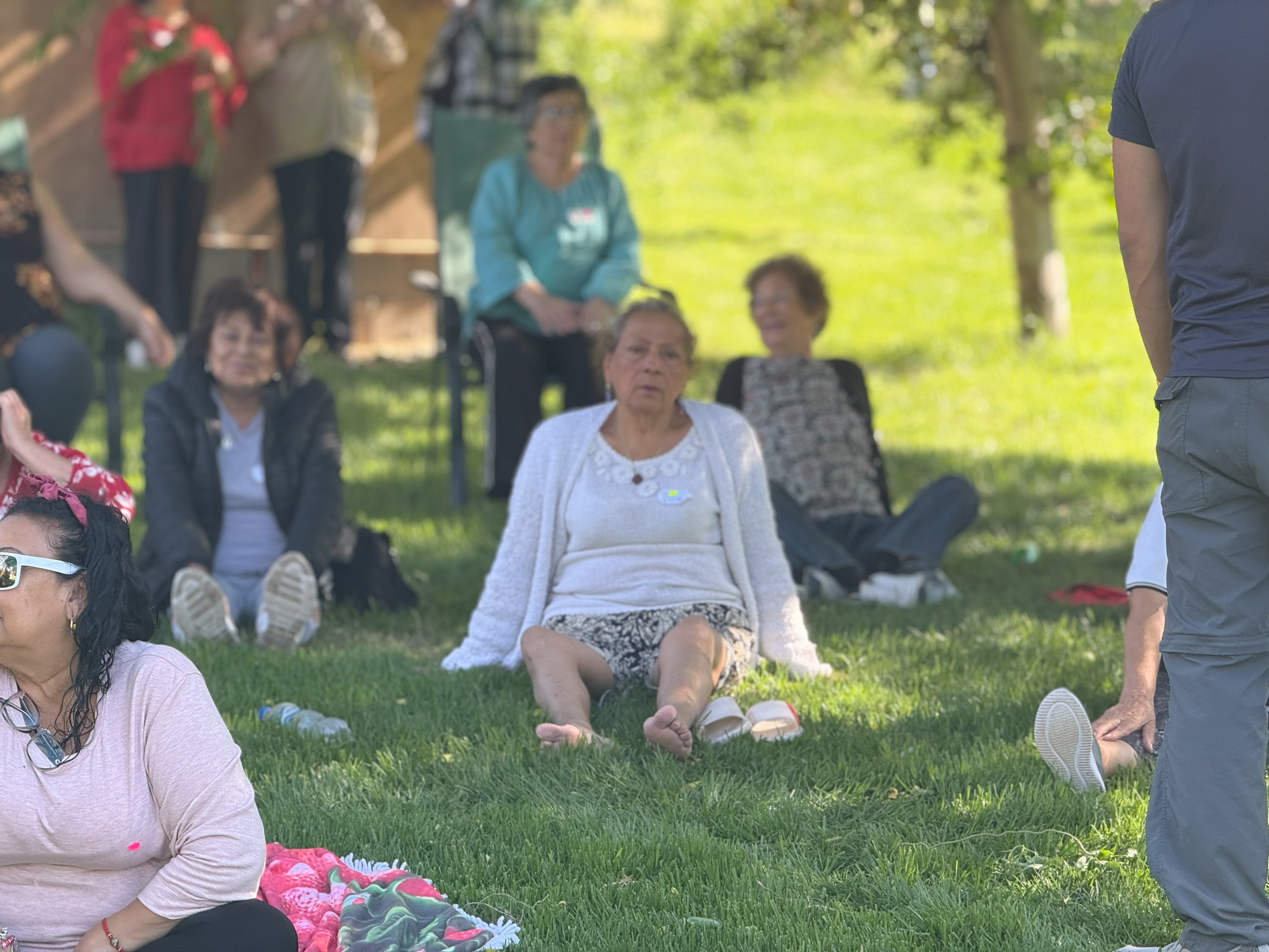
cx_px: 634
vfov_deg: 12.3
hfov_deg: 16.4
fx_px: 4399
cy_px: 476
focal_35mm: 120
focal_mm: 15.66
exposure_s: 1/133
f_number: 2.8
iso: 50
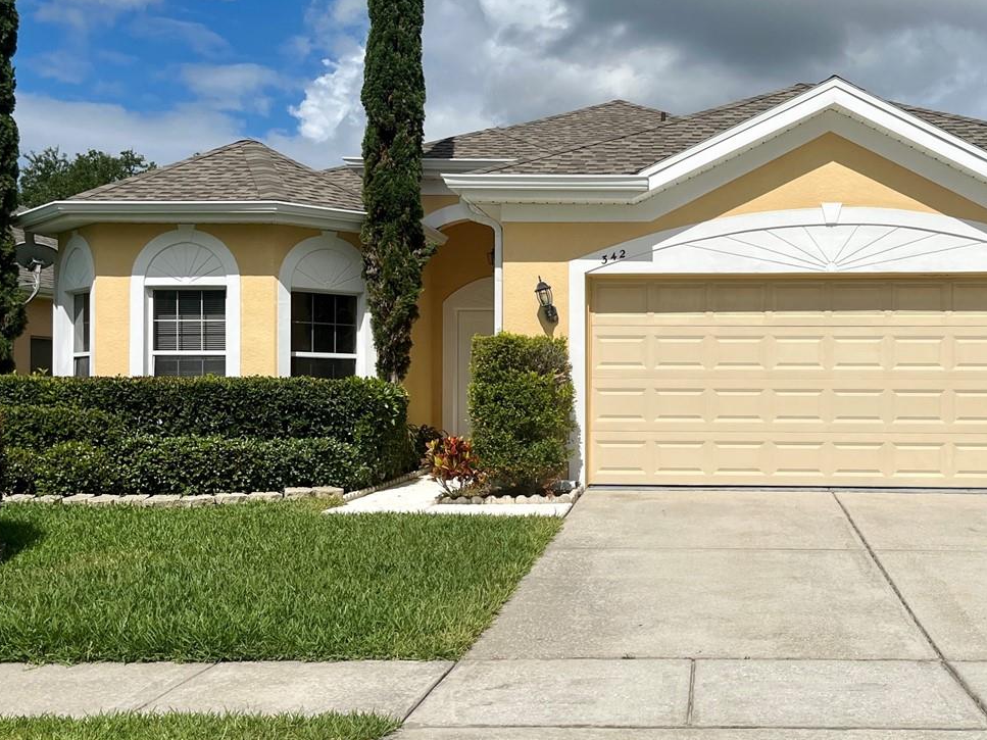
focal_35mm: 43
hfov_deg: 43.2
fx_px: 1226
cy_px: 380
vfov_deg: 33.6
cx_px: 671
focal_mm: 5.1
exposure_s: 1/9901
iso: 50
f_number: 1.6
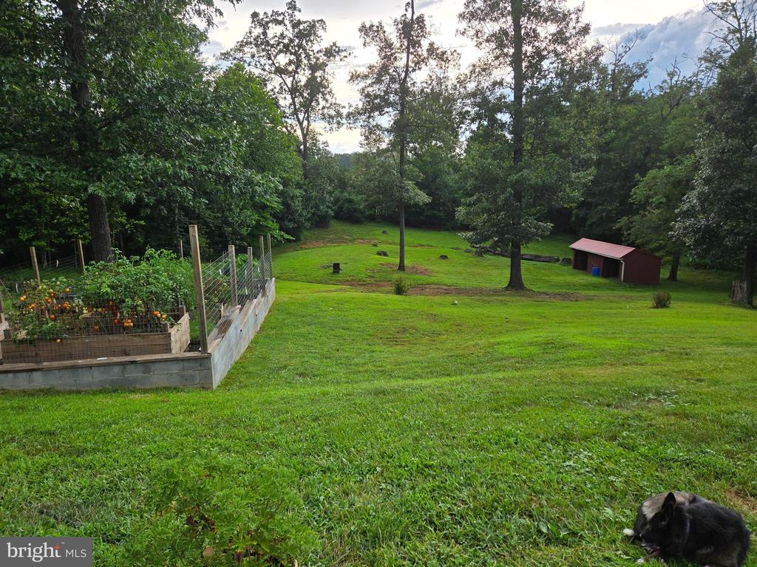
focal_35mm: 23
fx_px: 503
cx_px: 378
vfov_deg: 58.9
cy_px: 284
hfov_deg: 73.9
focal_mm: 5.4
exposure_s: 1/180
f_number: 1.8
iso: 64
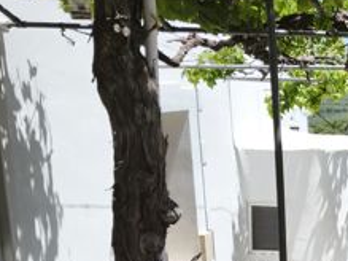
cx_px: 549
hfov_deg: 21.3
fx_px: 744
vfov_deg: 19.6
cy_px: 221
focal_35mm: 74
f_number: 1.7
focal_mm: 5.35
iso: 80
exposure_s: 1/1996
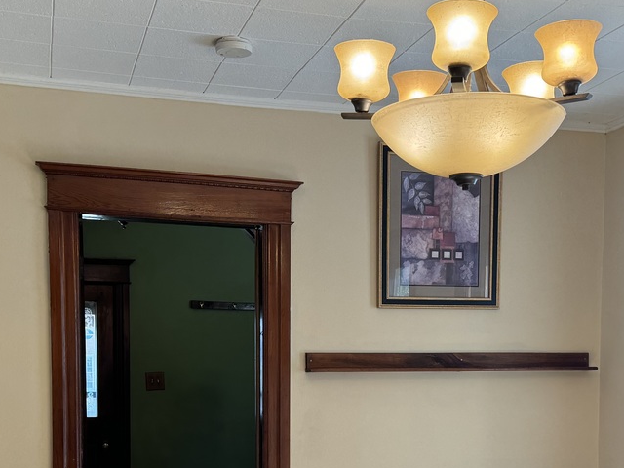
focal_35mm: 54
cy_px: 414
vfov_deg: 26.2
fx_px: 973
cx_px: 329
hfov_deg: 35.5
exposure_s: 1/120
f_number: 1.78
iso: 64
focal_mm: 6.76
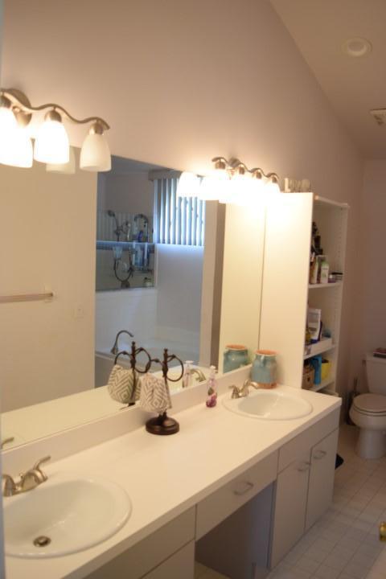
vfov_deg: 61.9
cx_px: 193
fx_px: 482
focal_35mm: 30
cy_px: 290
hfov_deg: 43.6
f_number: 3.5
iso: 1000
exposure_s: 1/60
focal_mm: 20
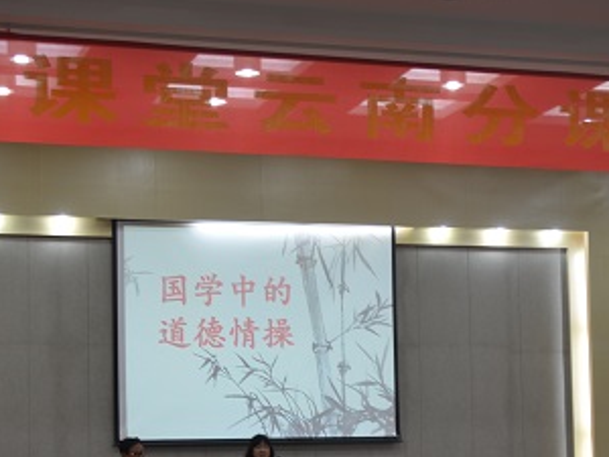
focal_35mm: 92
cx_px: 327
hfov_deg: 21.3
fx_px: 1619
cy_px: 326
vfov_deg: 16.0
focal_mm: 32
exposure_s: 1/13
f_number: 4.2
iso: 100
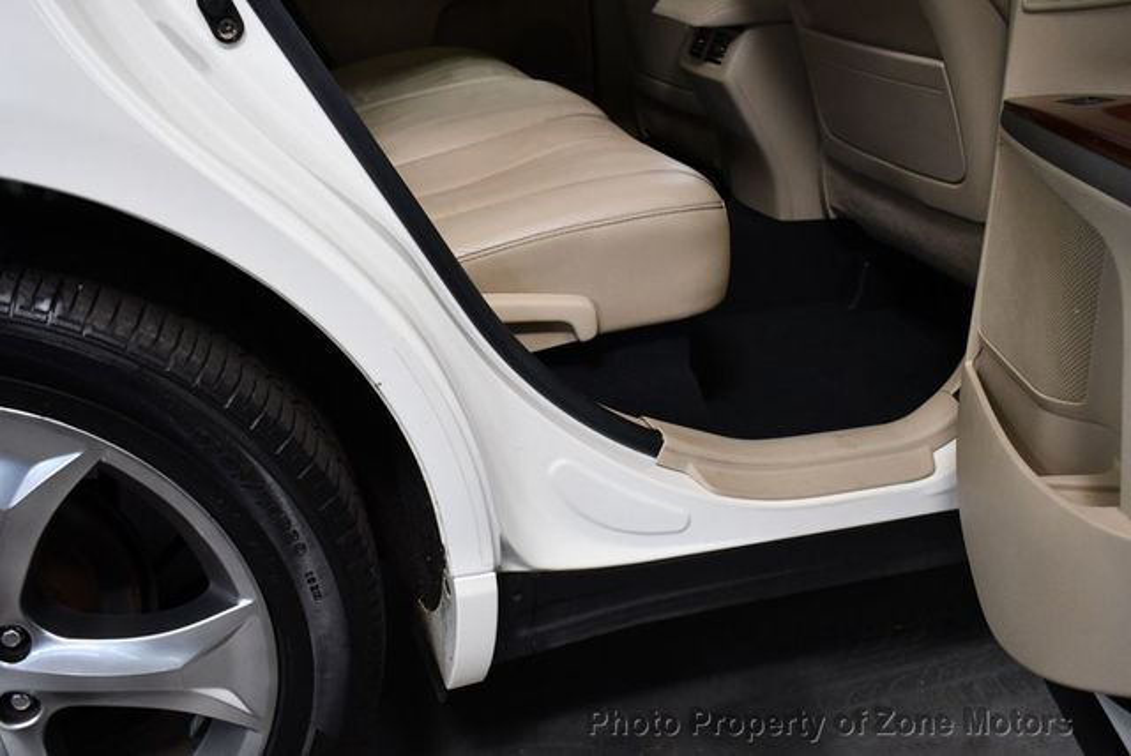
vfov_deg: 36.9
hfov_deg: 53.1
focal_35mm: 36
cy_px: 378
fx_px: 1132
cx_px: 566
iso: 1250
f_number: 3.5
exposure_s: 1/125
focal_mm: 18
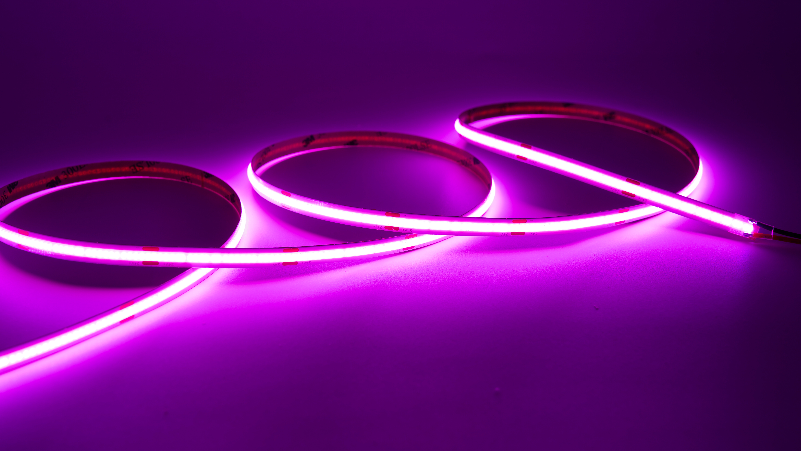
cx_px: 398
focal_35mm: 47
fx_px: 998
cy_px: 205
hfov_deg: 43.7
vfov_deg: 25.4
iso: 50
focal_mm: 44
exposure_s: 1/60
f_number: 9
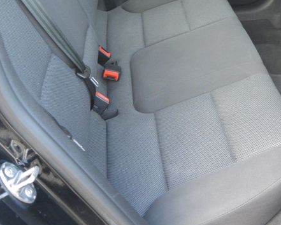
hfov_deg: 29.7
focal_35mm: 61
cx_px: 251
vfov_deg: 24.8
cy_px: 64
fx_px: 507
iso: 800
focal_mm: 10.7
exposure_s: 1/50
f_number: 3.5
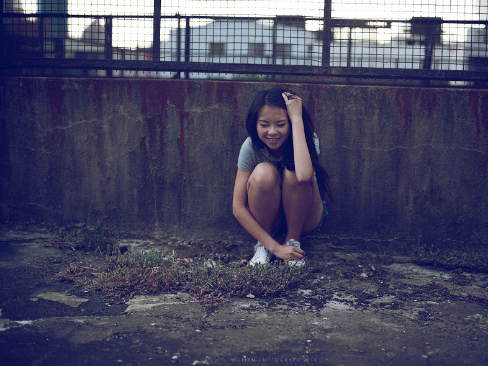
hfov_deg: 34.9
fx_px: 775
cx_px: 274
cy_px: 183
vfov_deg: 26.5
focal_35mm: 55
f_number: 2.2
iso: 160
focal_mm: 50
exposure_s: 1/320
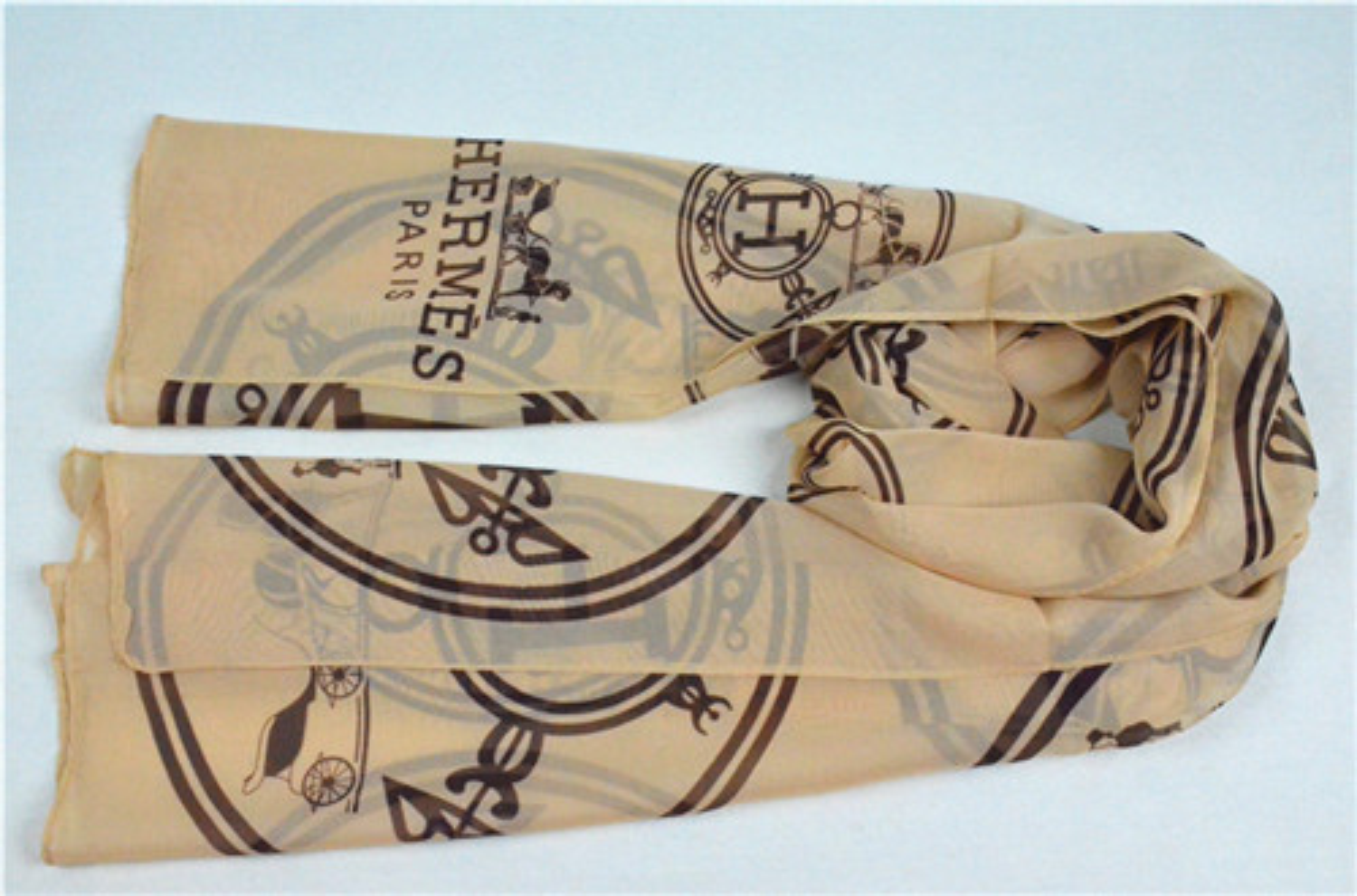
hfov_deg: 48.1
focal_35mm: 40
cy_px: 448
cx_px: 678
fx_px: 1522
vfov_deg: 32.8
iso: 6400
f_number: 11
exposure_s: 1/500
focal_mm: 27
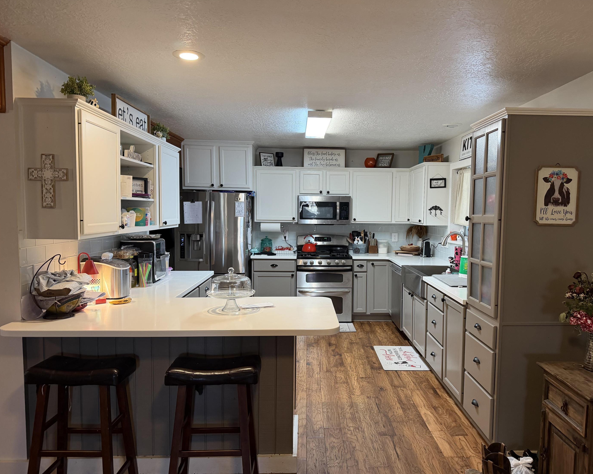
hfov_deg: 65.9
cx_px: 323
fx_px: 456
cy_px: 244
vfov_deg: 54.9
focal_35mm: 26
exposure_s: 1/60
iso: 250
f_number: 1.78
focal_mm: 6.76
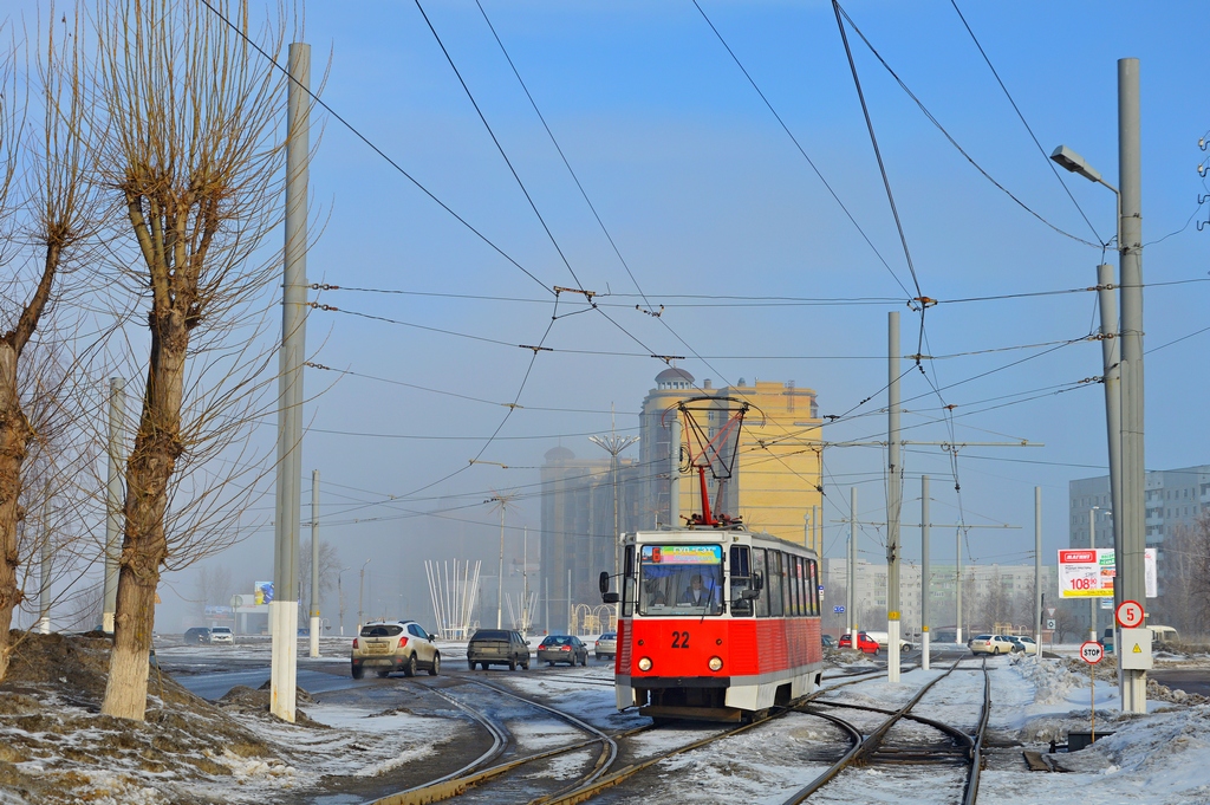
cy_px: 402
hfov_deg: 29.9
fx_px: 2267
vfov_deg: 20.1
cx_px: 605
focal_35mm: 68
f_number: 9
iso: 100
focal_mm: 45
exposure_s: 1/400
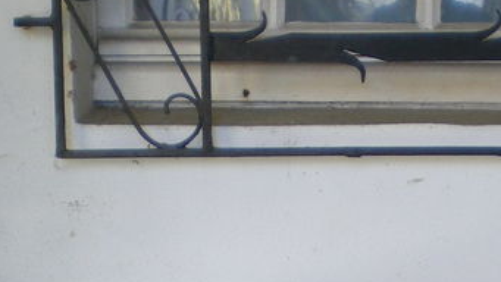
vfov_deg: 10.1
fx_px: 1528
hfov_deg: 18.6
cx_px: 307
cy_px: 476
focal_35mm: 115
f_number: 3.1
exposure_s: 1/50
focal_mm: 6.3
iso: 125
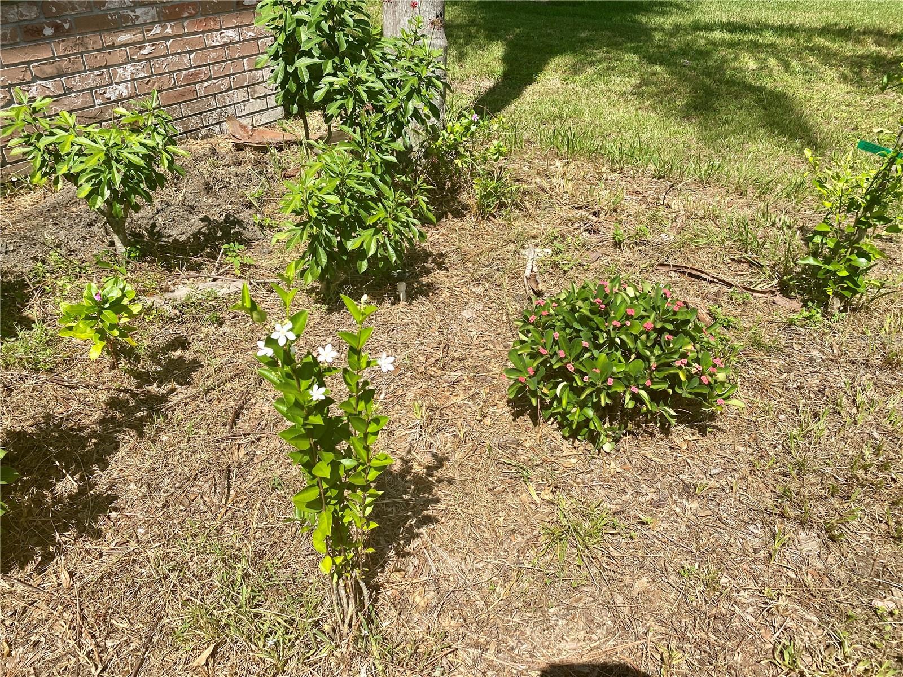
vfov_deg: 53.1
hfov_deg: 67.3
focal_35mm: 26
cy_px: 338
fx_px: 678
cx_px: 452
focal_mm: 4.25
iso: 32
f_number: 1.8
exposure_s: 1/2222
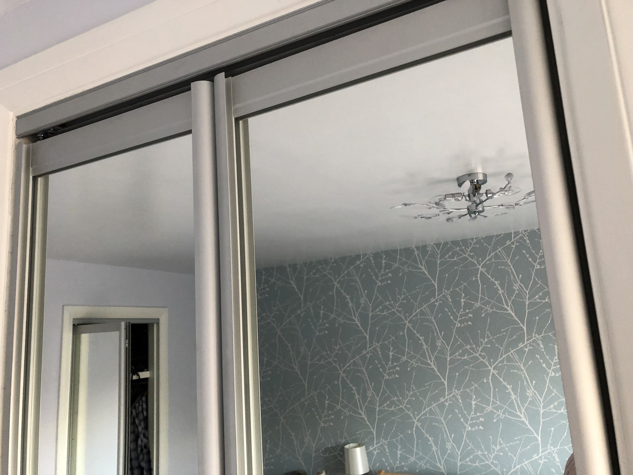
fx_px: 512
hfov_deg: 63.4
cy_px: 238
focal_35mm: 28
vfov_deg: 49.7
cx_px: 316
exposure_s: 1/15
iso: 50
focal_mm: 3.99
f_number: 1.8
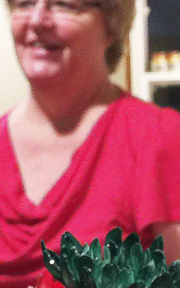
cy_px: 337
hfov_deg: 11.2
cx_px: 98
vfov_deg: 17.1
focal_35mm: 117
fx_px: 919
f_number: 2.2
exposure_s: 1/30
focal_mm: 4.15
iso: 50
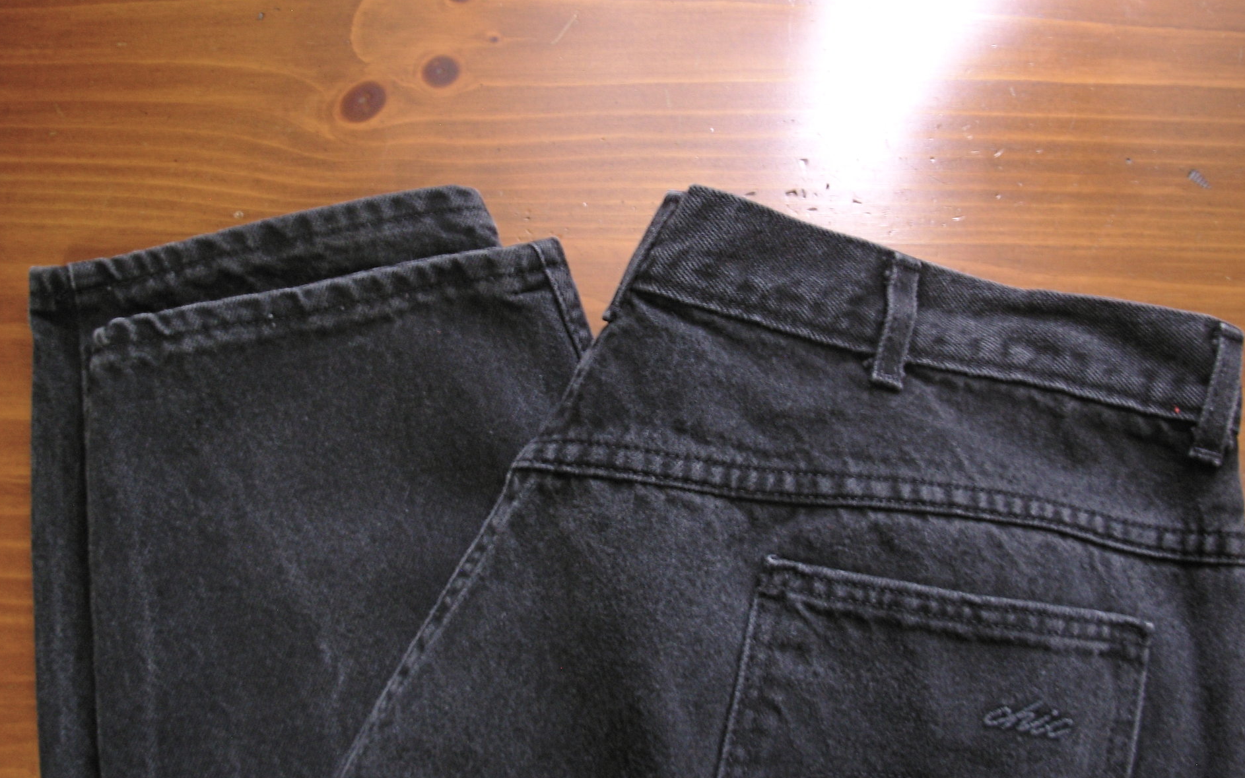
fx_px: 1391
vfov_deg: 31.2
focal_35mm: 41
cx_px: 613
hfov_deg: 48.2
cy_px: 371
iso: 50
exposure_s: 1/9
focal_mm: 6.3
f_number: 2.9
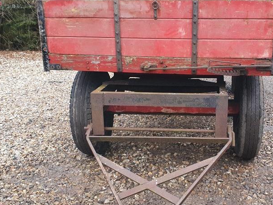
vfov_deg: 32.8
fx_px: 347
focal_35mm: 44
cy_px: 125
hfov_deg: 42.4
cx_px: 179
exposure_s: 1/100
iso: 250
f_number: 2.4
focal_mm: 4.32
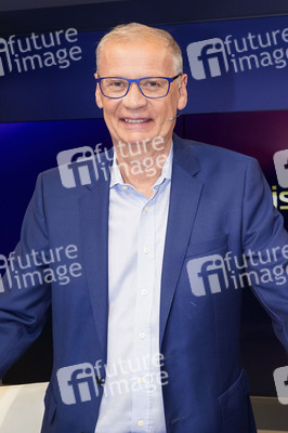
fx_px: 337
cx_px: 144
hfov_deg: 46.3
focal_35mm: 28
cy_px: 216
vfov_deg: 65.5
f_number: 5.6
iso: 2000
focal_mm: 28
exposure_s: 1/125
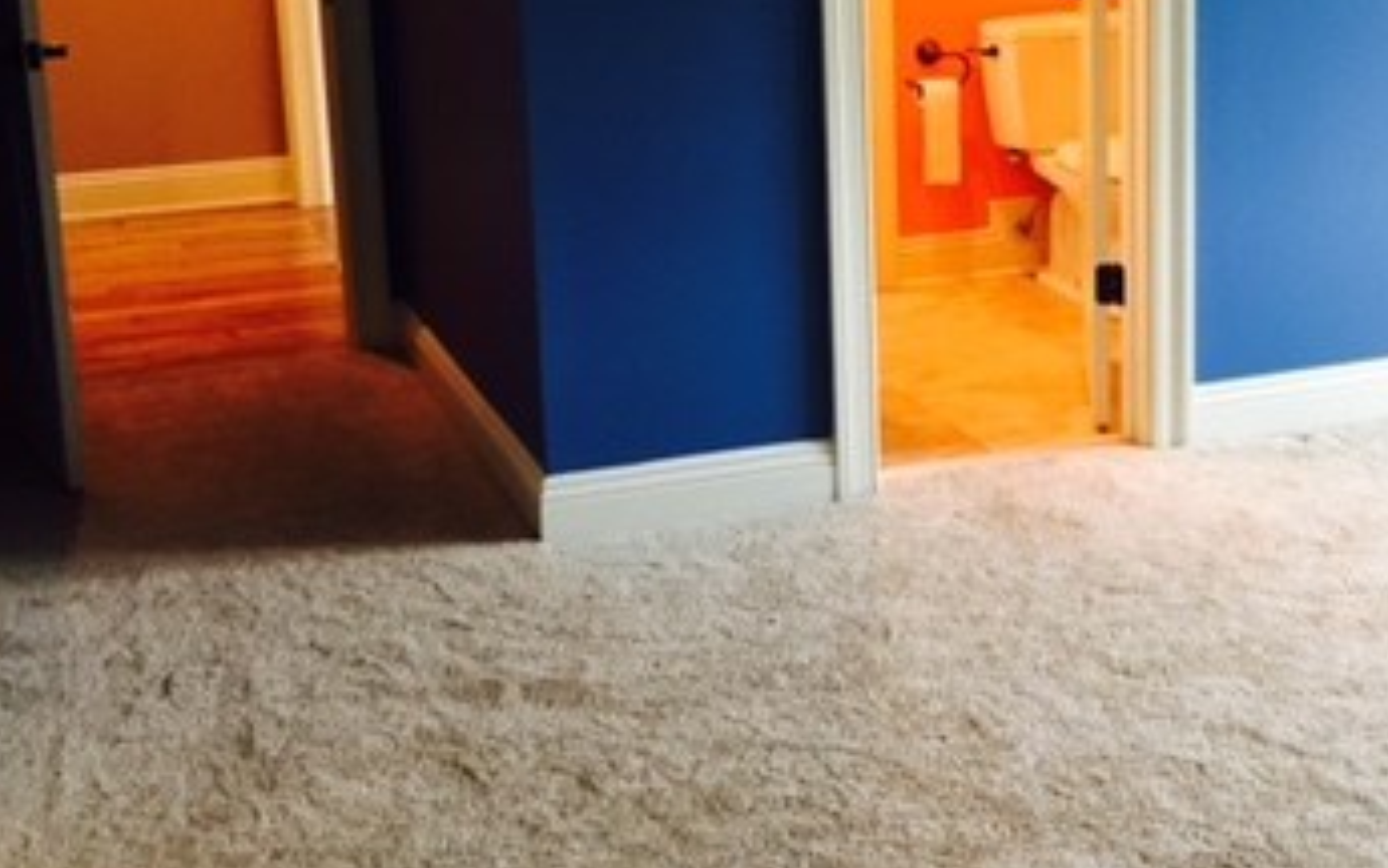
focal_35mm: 57
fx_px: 2157
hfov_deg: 35.6
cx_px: 793
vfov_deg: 22.5
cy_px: 209
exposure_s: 1/30
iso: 100
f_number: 2.2
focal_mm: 4.15
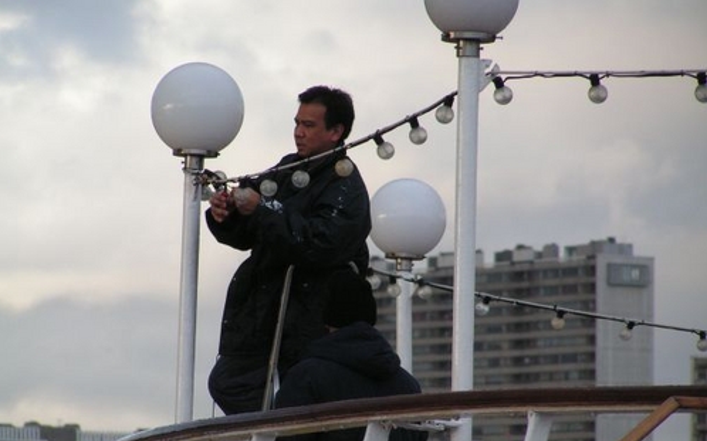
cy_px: 264
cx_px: 354
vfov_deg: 3.5
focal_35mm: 377
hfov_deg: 5.6
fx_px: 7262
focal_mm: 58.7
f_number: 3.5
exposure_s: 1/500
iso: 100
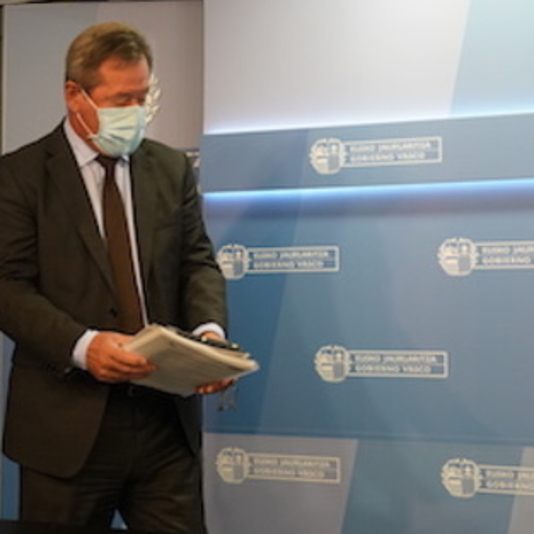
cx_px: 135
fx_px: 1169
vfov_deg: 25.7
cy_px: 230
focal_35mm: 67
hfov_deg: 25.4
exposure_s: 1/250
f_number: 4.5
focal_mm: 34
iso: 3200
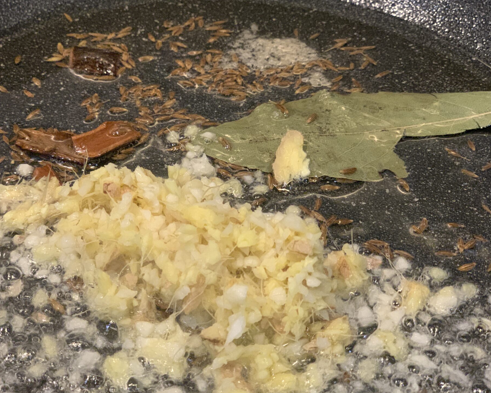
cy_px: 217
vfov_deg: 21.3
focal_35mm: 72
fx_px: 1046
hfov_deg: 26.4
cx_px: 215
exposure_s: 1/50
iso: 250
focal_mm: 6
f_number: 2.4
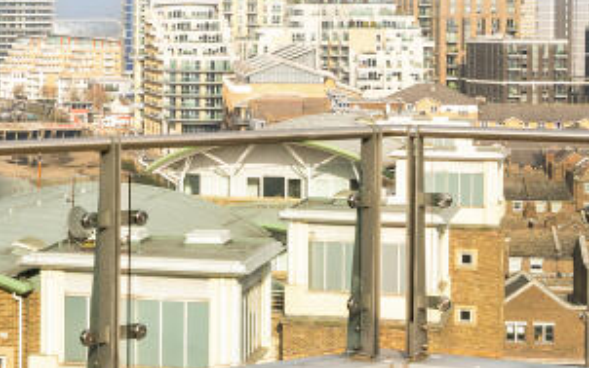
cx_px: -35
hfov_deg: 16.8
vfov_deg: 10.7
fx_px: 1943
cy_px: -30
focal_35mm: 121
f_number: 11
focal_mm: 35
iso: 500
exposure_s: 1/500
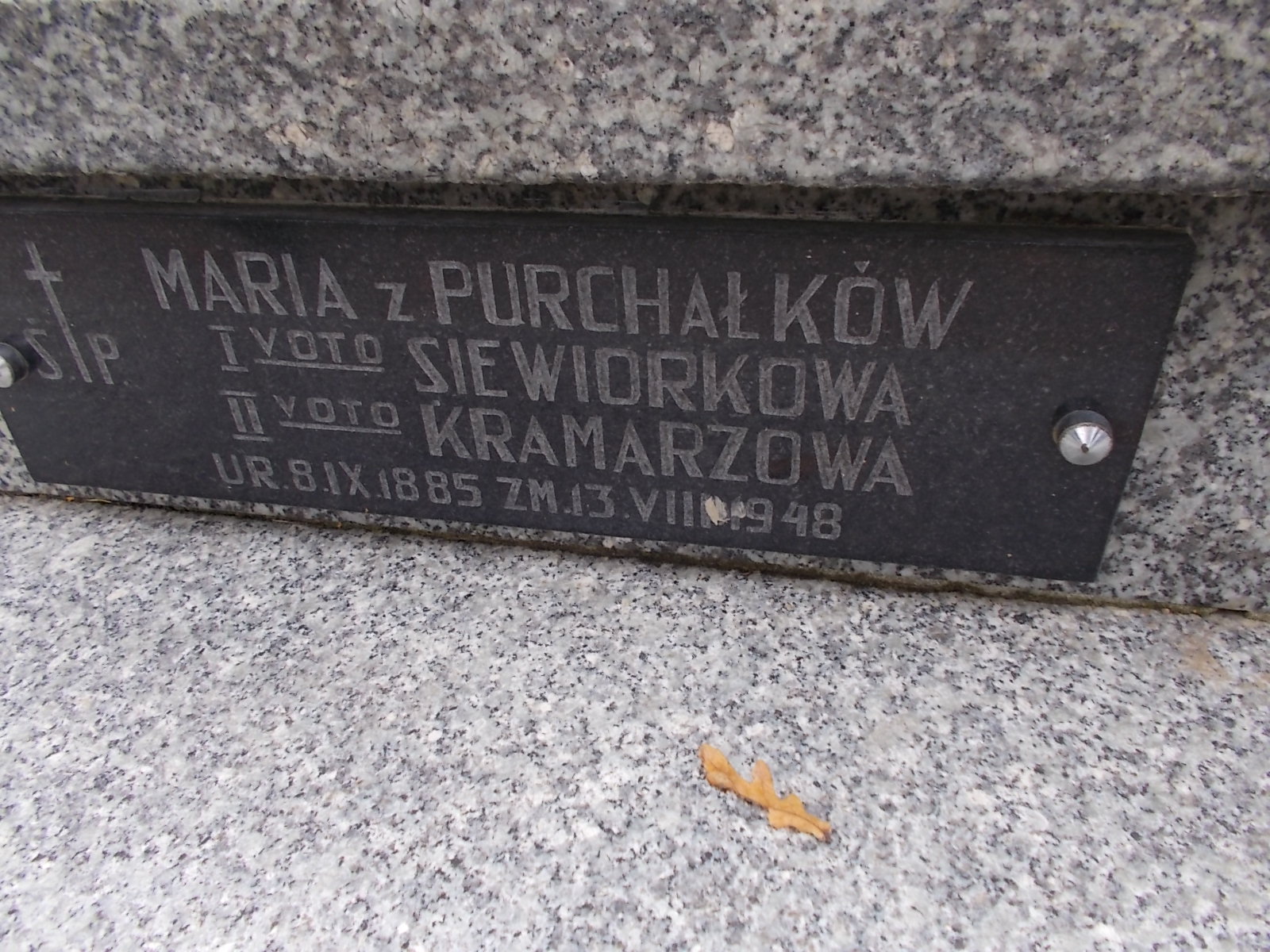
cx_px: 635
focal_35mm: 26
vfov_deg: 53.1
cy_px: 476
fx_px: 954
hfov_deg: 67.3
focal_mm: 4.6
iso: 80
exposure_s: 1/125
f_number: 3.2
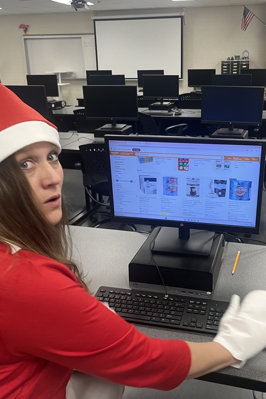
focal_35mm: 37
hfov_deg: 35.8
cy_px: 203
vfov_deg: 51.9
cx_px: 162
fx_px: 410
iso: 100
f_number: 1.6
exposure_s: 1/60
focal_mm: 5.1
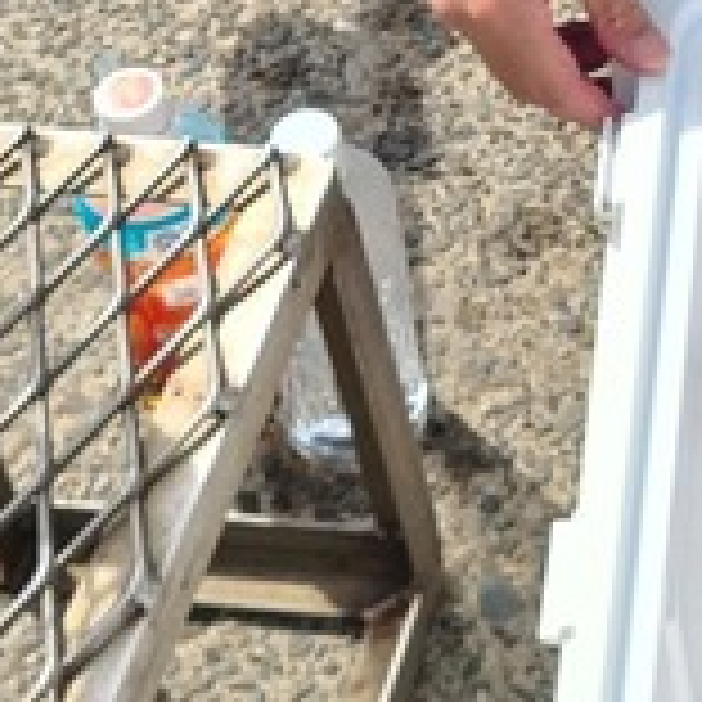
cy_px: -328
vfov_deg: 13.1
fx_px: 2891
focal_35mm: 126
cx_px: 986
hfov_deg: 13.2
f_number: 1.8
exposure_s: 1/1114
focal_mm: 5.4
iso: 40
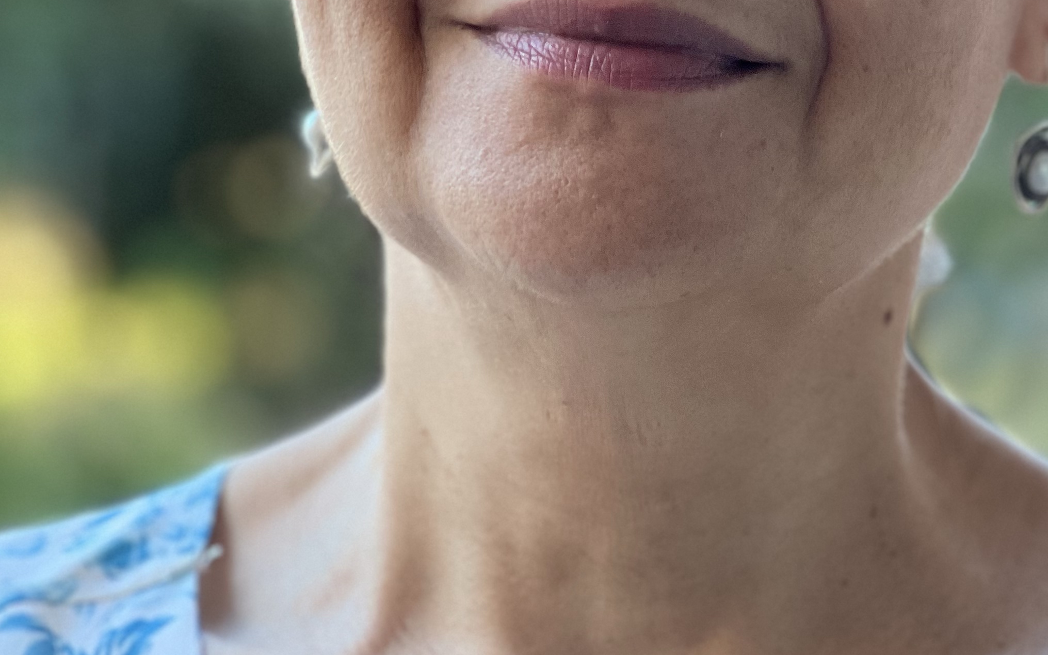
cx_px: 739
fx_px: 4628
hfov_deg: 12.9
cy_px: -16
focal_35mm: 162
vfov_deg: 8.1
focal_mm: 9
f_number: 2.8
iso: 250
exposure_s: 1/86
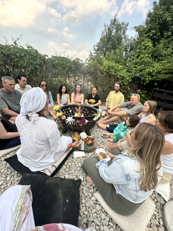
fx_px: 93
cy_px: 116
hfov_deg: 85.7
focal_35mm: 14
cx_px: 86
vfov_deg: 102.1
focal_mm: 2.22
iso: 40
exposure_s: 1/209
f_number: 2.2
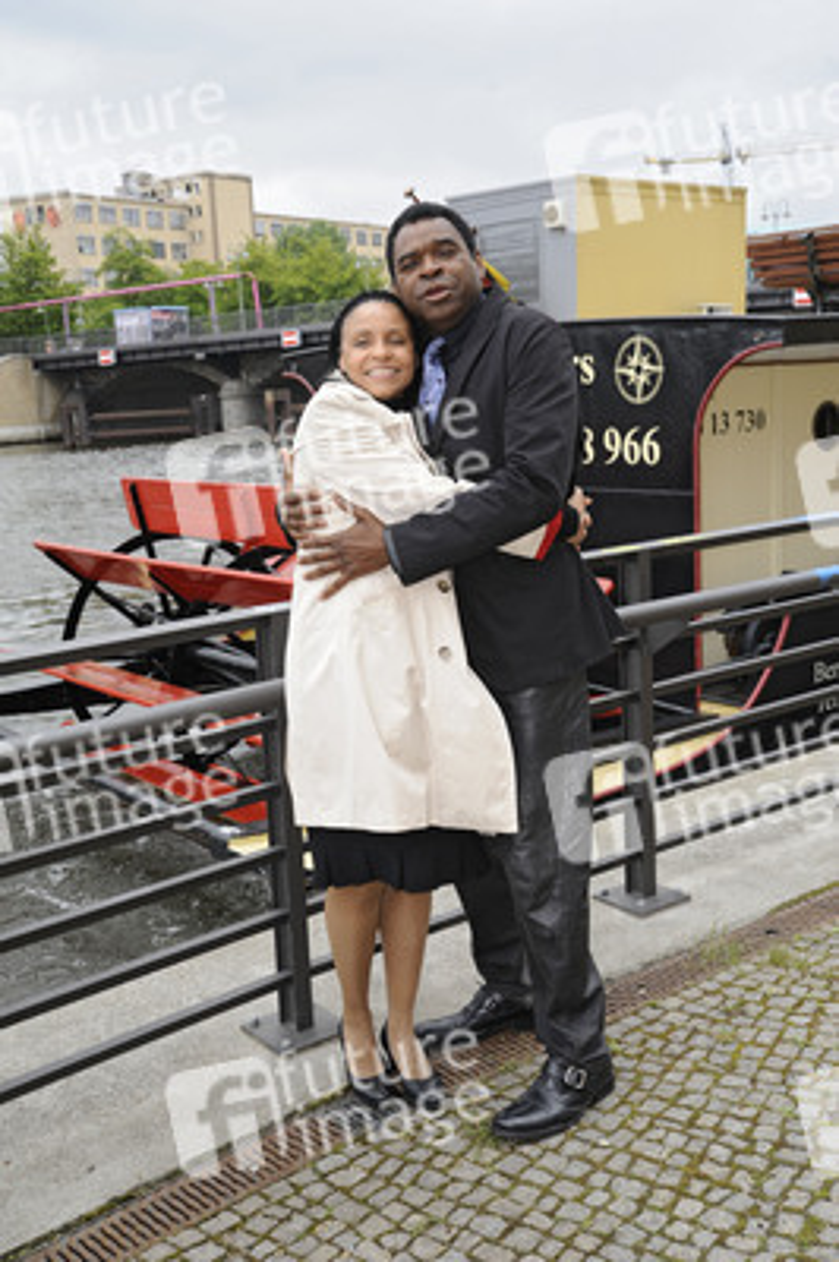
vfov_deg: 46.4
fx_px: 1471
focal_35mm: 42
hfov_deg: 31.8
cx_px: 420
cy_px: 631
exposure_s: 1/400
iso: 500
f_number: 7.1
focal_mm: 42
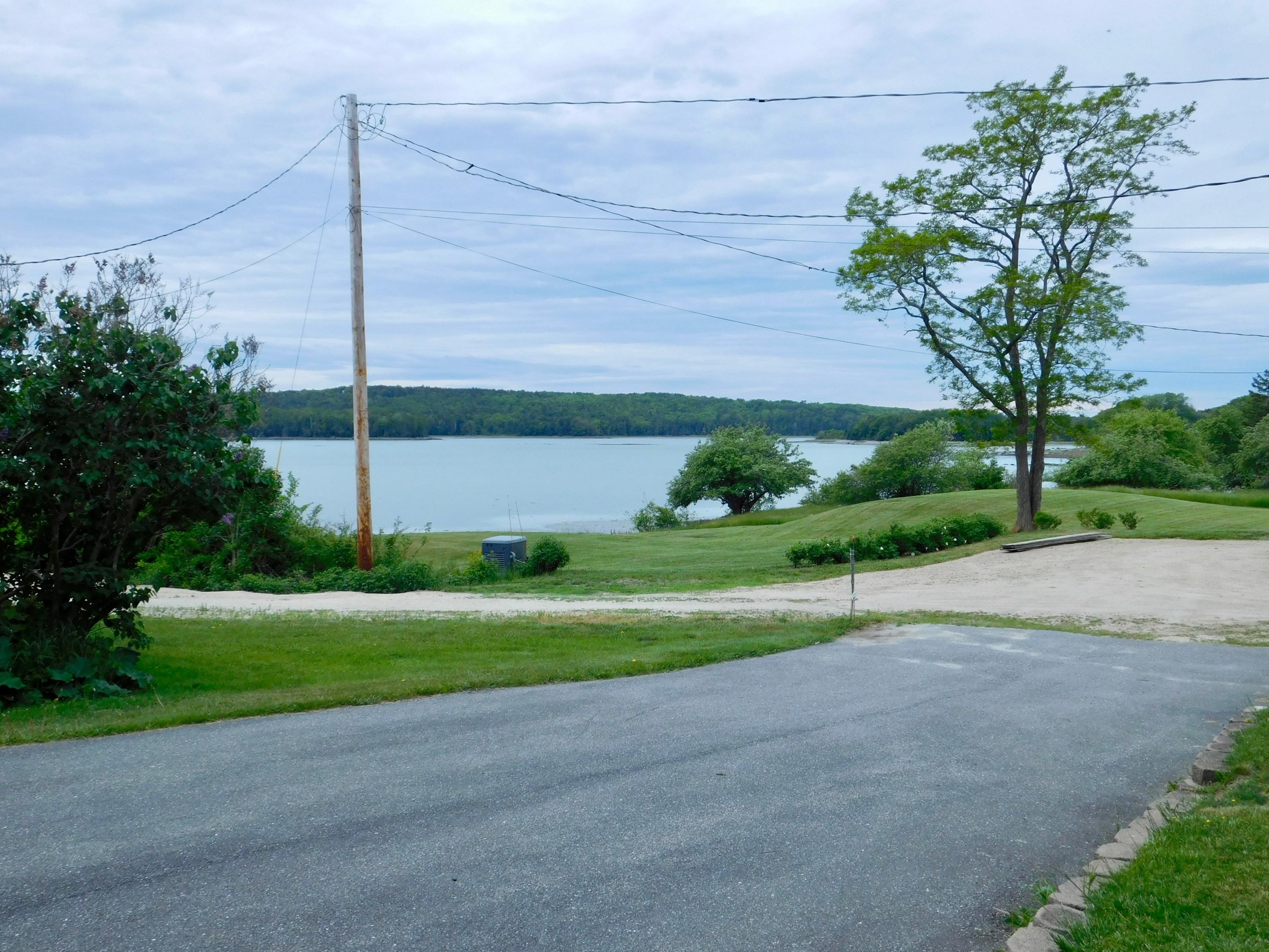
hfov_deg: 51.4
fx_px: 1320
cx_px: 634
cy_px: 476
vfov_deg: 39.7
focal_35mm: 36
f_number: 3.5
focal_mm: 6.3
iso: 125
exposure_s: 1/1250
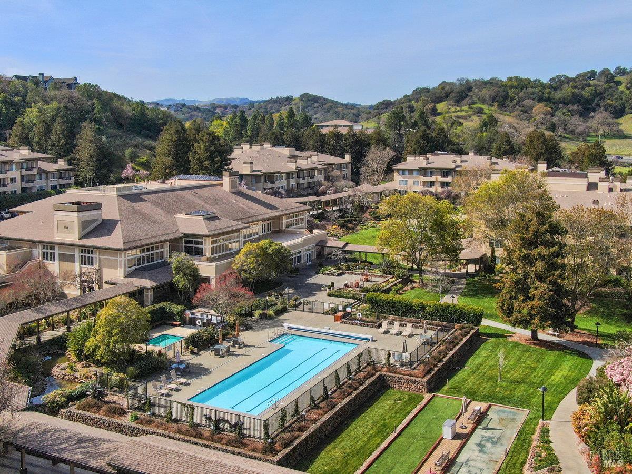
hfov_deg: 47.9
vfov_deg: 36.8
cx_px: 316
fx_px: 712
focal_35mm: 39
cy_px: 237
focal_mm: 6.63
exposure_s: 1/400
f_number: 3.4
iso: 100
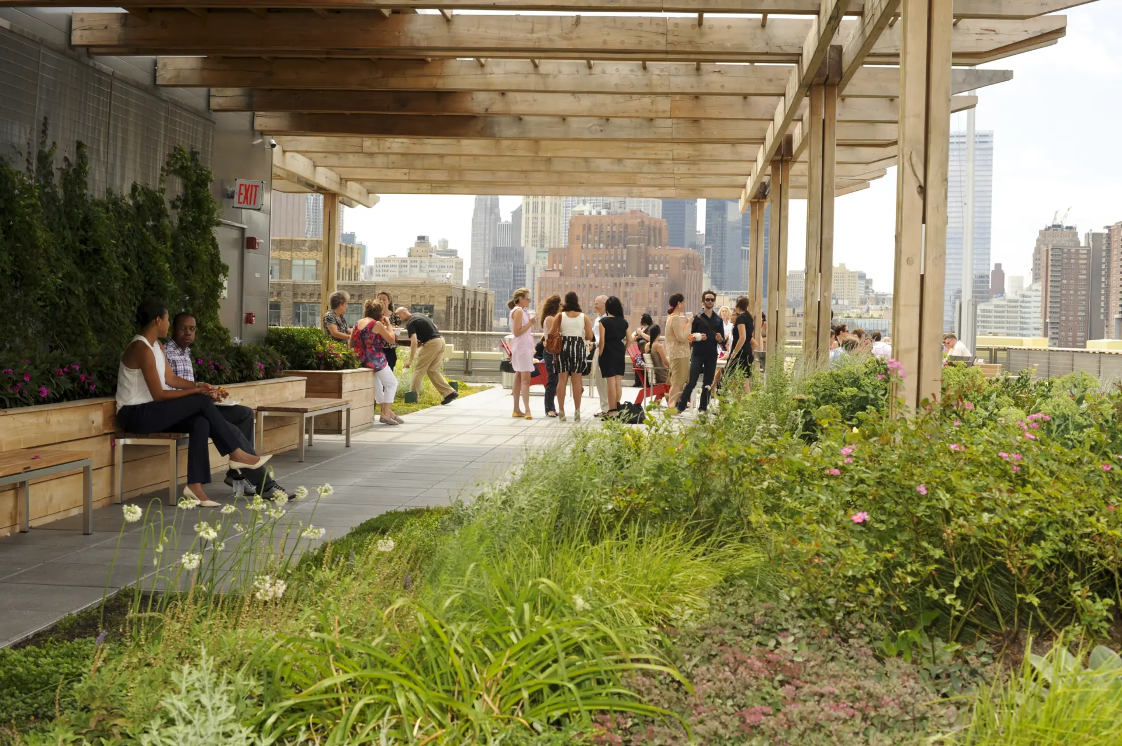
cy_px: 373
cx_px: 561
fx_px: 1557
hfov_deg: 39.6
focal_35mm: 50
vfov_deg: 27.0
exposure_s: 1/200
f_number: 10
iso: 250
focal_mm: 50
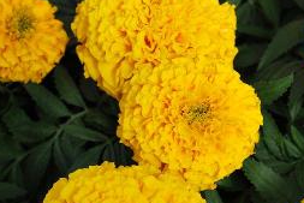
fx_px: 963
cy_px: 132
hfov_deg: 17.9
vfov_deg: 12.0
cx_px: 172
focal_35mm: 114
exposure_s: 1/160
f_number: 8
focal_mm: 48
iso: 100
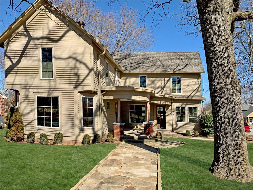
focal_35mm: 26
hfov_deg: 67.3
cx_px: 126
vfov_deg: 53.1
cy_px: 95
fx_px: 190
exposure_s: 1/1992
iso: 25
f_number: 1.8
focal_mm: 4.25
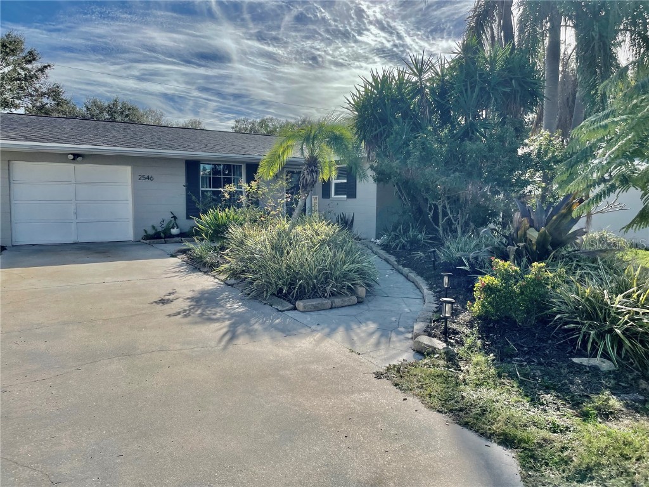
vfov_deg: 53.1
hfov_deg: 67.3
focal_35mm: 26
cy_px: 244
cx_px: 324
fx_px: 487
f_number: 1.6
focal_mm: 4.2
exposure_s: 1/6135
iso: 32
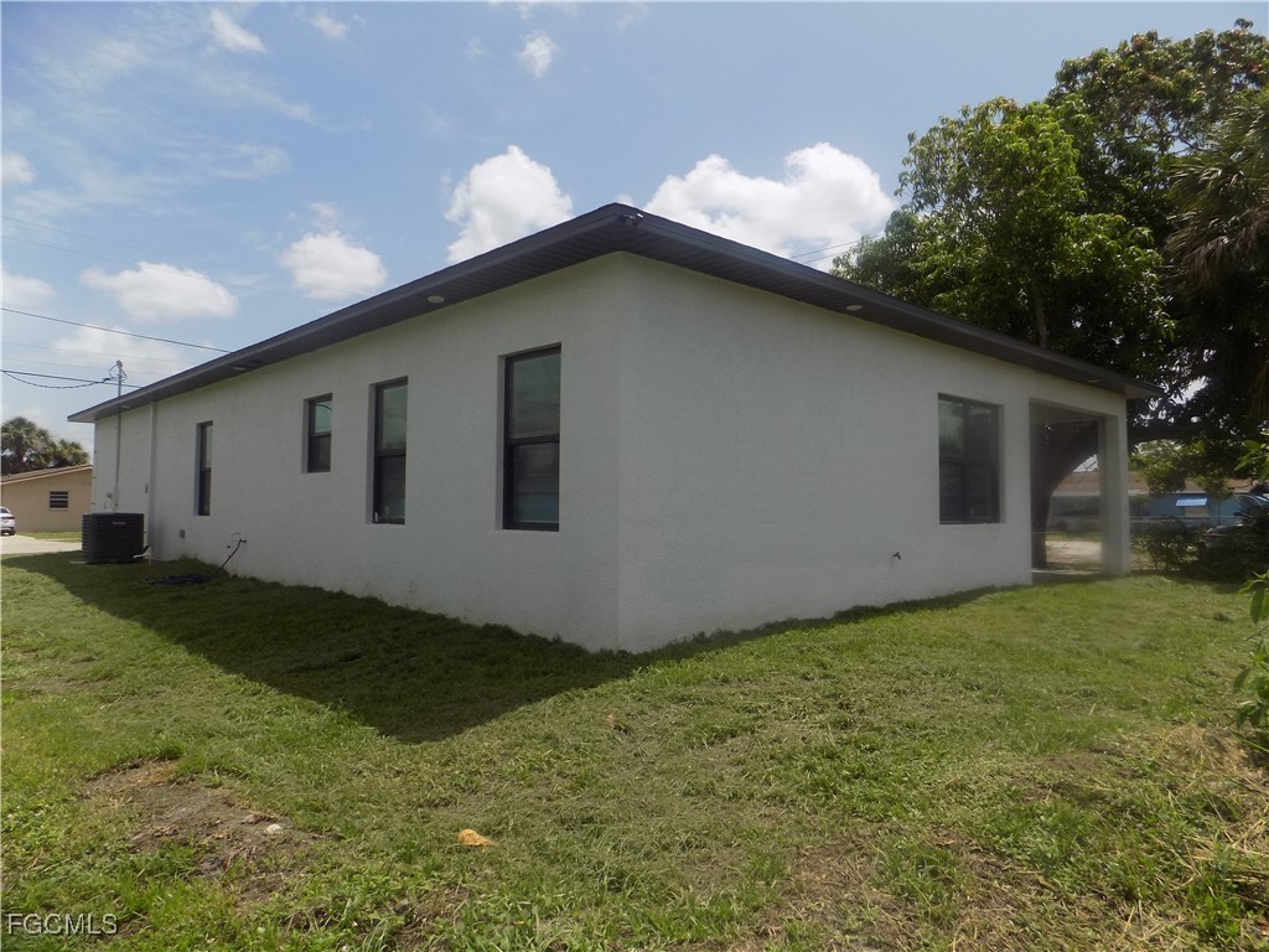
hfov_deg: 73.9
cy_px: 476
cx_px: 634
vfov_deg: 58.9
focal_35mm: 23
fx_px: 843
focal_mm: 4
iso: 80
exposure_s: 1/1250
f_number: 3.1
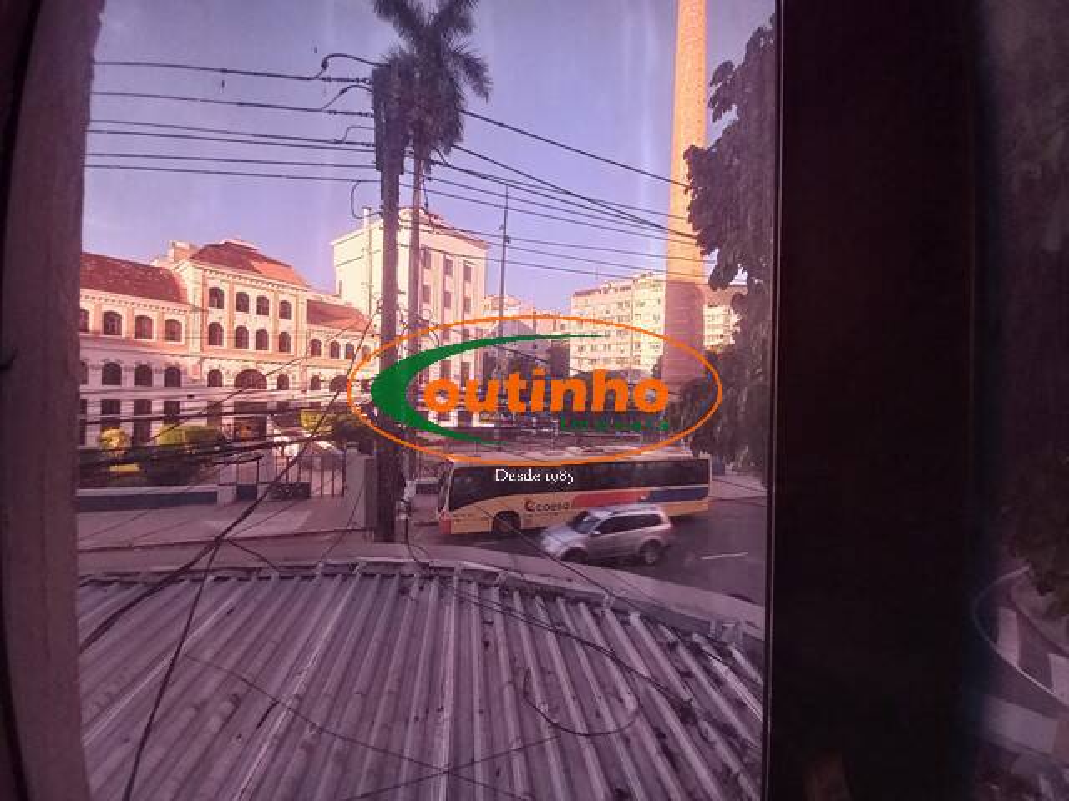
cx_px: 534
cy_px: 400
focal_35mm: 13
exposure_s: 1/120
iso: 64
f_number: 2.2
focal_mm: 1.42
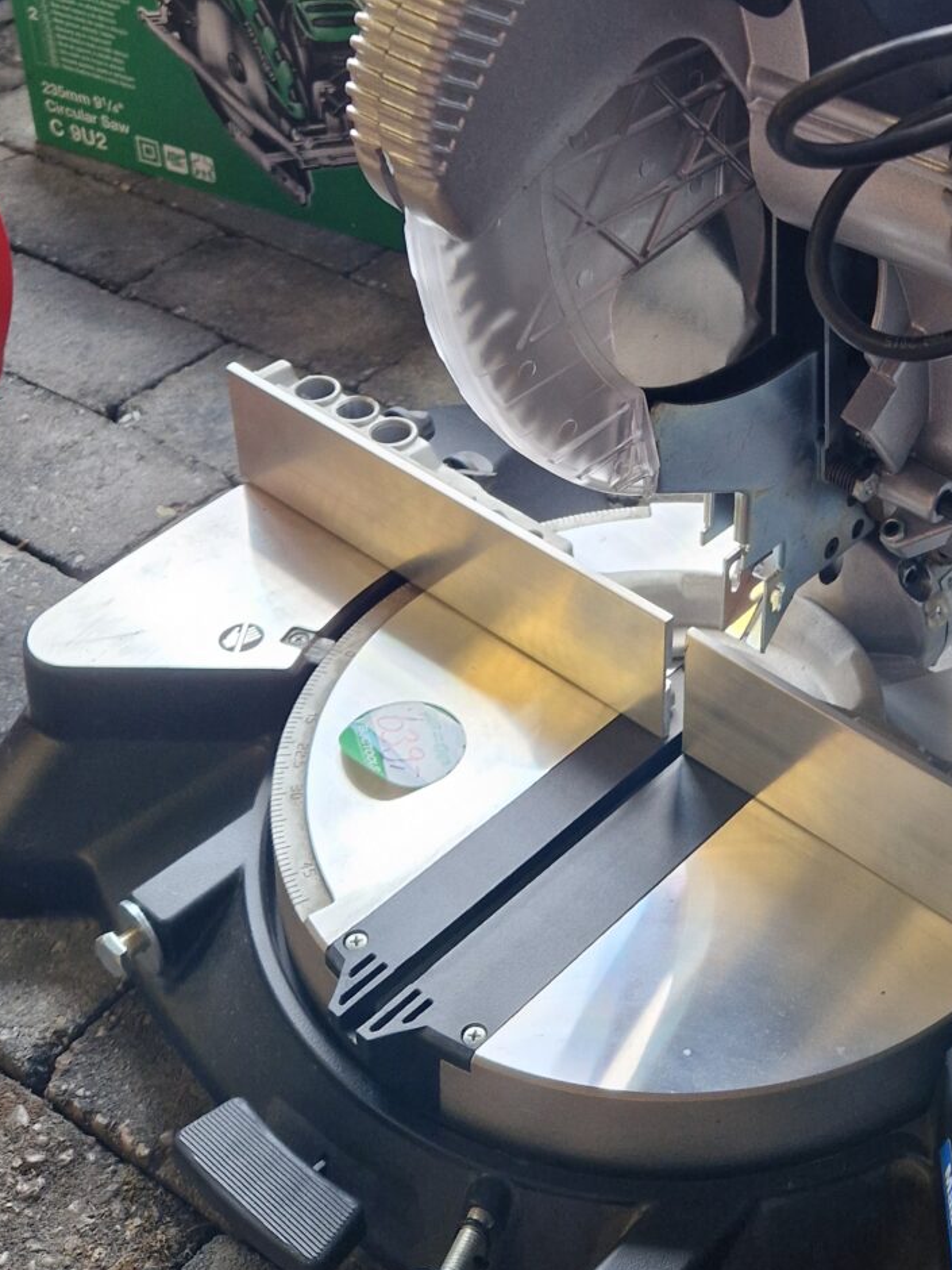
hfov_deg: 30.1
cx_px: 768
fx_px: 1723
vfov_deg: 39.4
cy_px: 323
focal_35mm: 47
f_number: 1.8
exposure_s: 1/180
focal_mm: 5.4
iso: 200
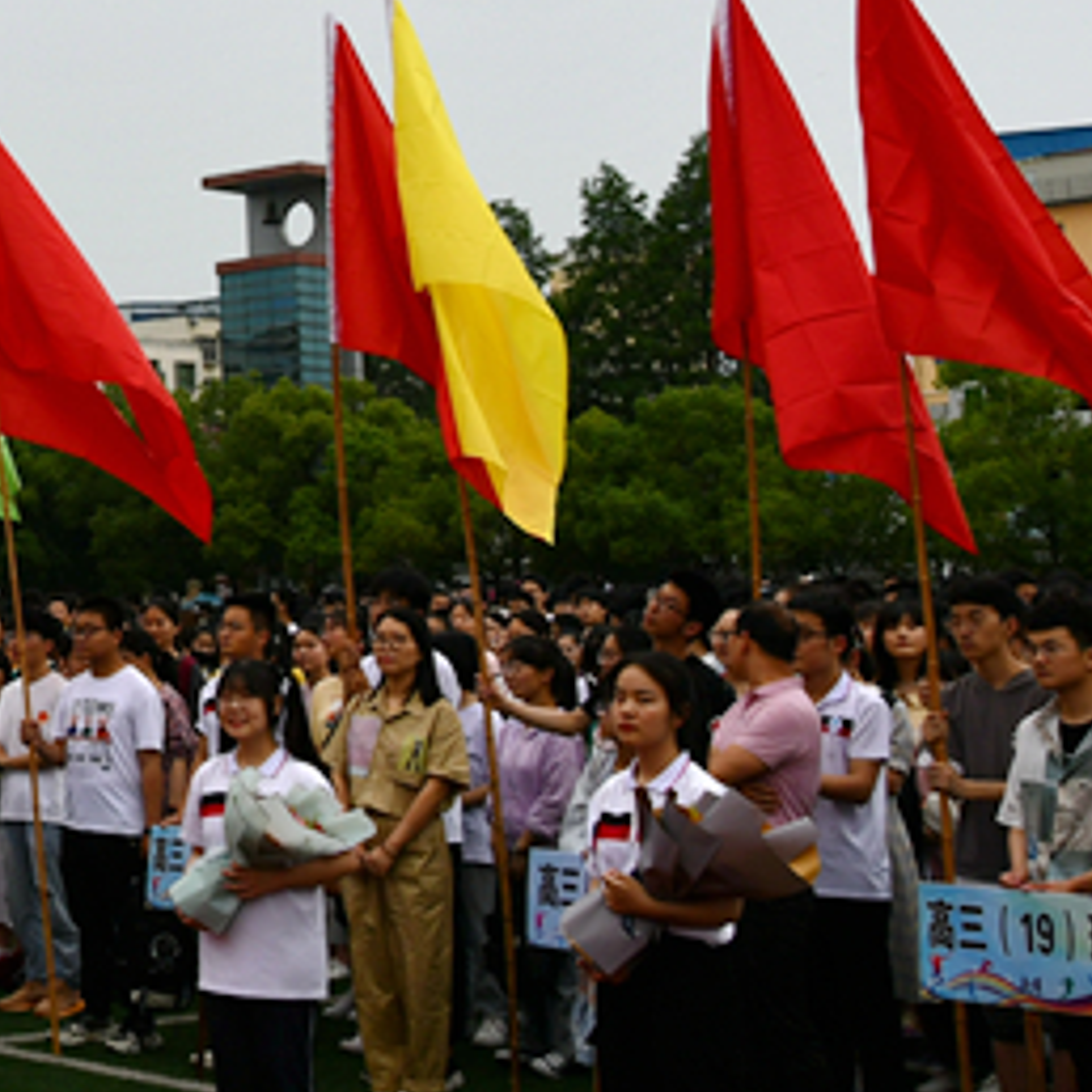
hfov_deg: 21.6
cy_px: -19
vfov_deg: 23.2
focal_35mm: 71
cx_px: -385
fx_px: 2534
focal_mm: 18
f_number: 8
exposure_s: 1/250
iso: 180
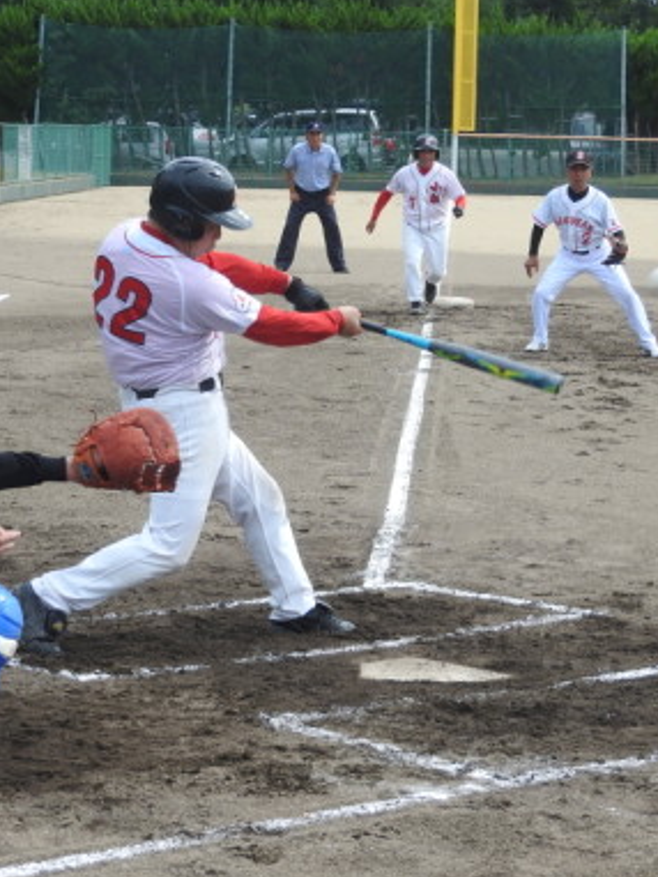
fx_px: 3192
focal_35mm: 126
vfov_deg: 15.6
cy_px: 414
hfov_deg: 11.8
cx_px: 354
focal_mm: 14.3
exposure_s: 1/320
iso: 100
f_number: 4.5
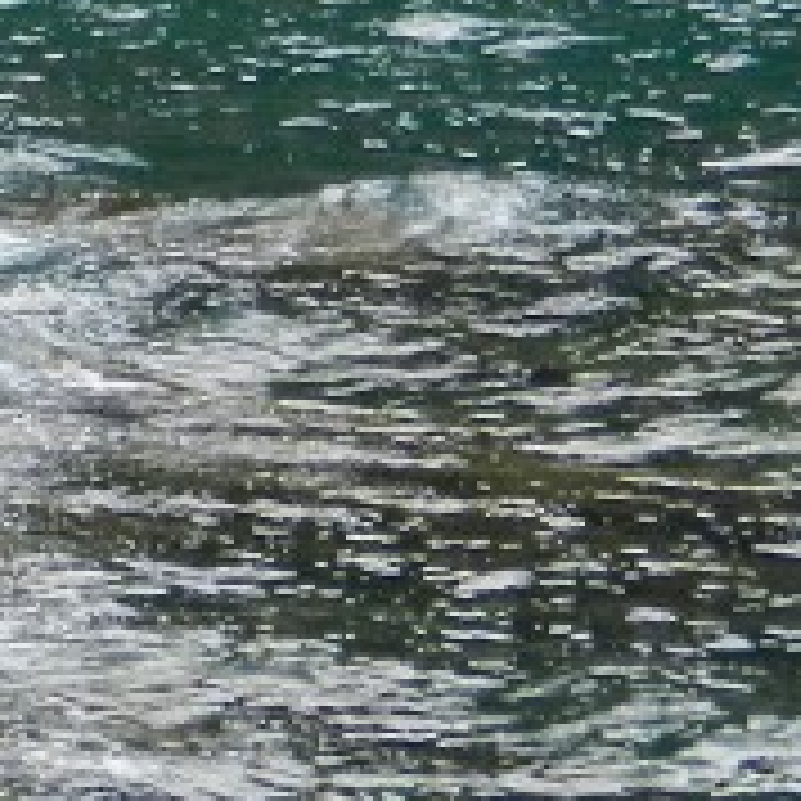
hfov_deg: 4.4
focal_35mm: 396
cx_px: -896
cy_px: 1166
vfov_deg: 4.4
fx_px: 10367
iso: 160
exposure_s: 1/250
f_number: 4.8
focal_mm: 14.1
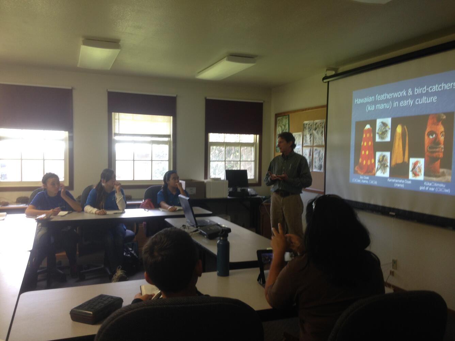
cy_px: 170
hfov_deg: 55.4
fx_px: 434
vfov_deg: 42.9
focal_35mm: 33
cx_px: 228
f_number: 2.4
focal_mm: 4.12
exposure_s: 1/20
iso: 50
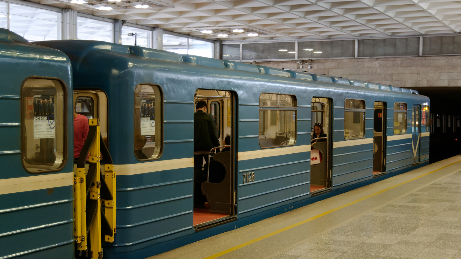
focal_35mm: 56
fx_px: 679
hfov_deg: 37.5
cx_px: 230
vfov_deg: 21.6
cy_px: 147
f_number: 4.5
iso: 3200
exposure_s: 1/250
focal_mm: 35
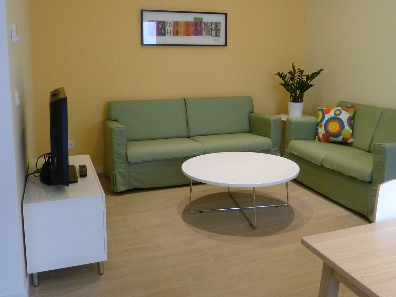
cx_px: 215
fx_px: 400
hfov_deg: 52.6
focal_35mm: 35
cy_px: 110
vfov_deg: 40.4
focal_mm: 4.1
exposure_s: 1/30
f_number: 3.3
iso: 400
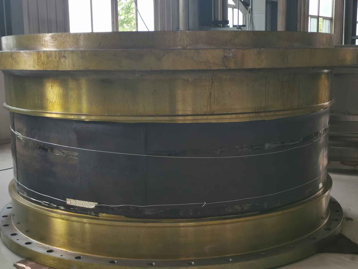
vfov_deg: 29.1
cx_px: 179
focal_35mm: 50
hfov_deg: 38.2
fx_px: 517
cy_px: 134
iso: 125
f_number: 1.8
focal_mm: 5.58
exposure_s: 1/50
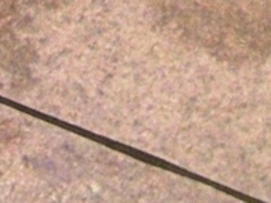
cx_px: 43
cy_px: -175
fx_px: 1558
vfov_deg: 7.2
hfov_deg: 9.9
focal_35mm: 199
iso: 800
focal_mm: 7.9
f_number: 2.8
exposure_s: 1/25
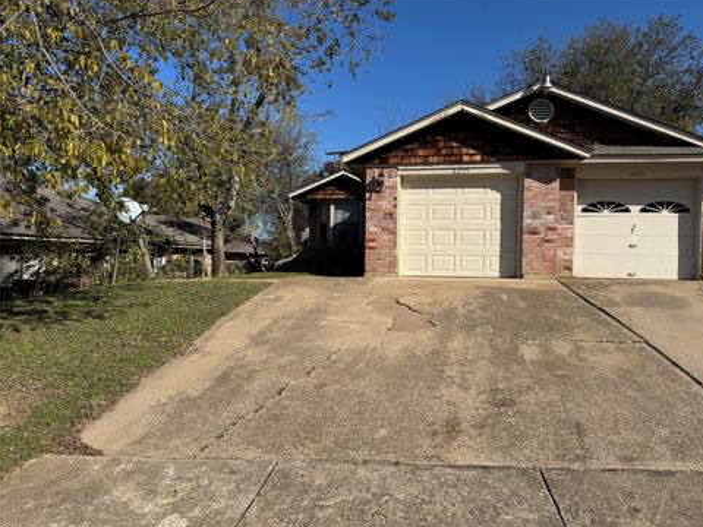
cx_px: 365
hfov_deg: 69.4
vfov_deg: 54.9
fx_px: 508
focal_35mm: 25
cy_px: 266
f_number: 1.78
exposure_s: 1/6410
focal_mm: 6.76
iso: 80
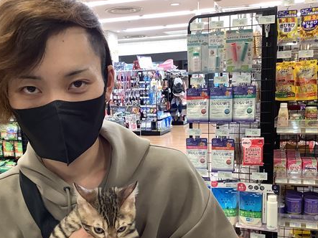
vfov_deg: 34.1
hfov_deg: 44.7
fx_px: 386
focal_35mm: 42
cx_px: 141
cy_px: 156
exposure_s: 1/60
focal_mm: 3.3
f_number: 2.4
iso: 100
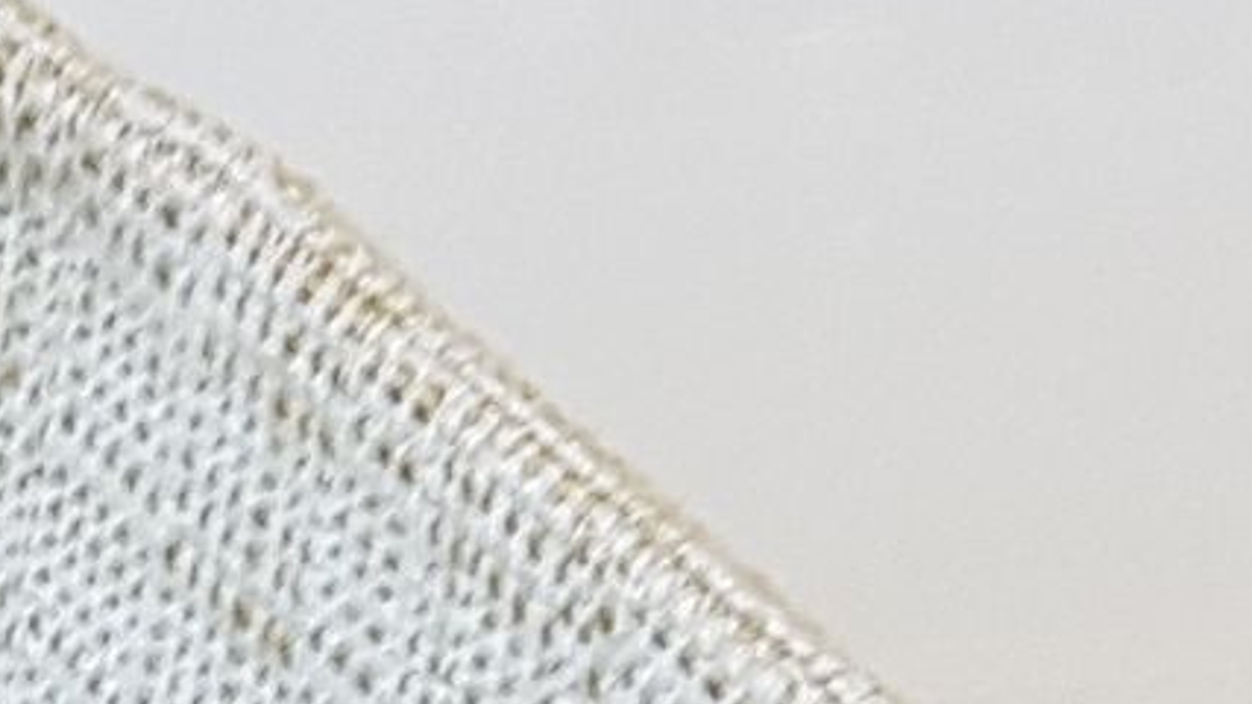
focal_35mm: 191
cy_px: 2394
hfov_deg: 10.3
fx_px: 6340
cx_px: -1355
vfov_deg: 5.8
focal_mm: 4.2
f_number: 1.7
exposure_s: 1/50
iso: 125
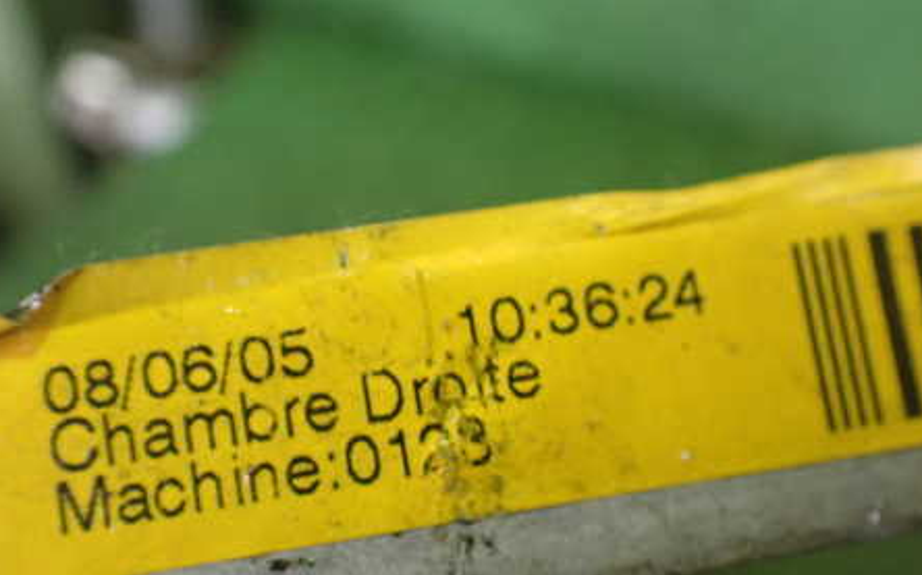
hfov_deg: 46.1
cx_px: 407
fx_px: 1080
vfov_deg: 29.8
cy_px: 328
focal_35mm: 43
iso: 800
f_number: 2.3
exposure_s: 1/100
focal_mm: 5.4
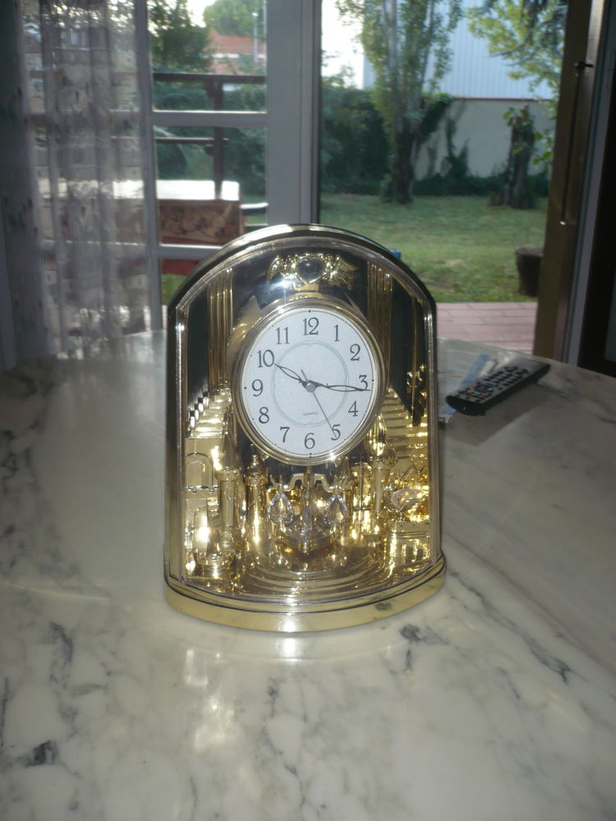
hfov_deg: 40.7
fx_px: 830
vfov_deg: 52.6
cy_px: 410
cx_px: 308
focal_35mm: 35
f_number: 2.8
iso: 100
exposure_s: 1/30
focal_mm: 5.8
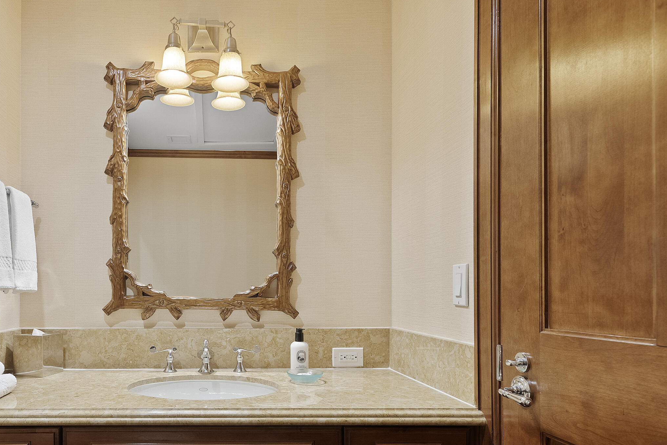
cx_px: 204
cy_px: 287
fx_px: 463
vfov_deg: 50.6
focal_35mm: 25
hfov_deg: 68.8
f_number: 7.1
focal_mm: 17
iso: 1000
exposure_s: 1/3
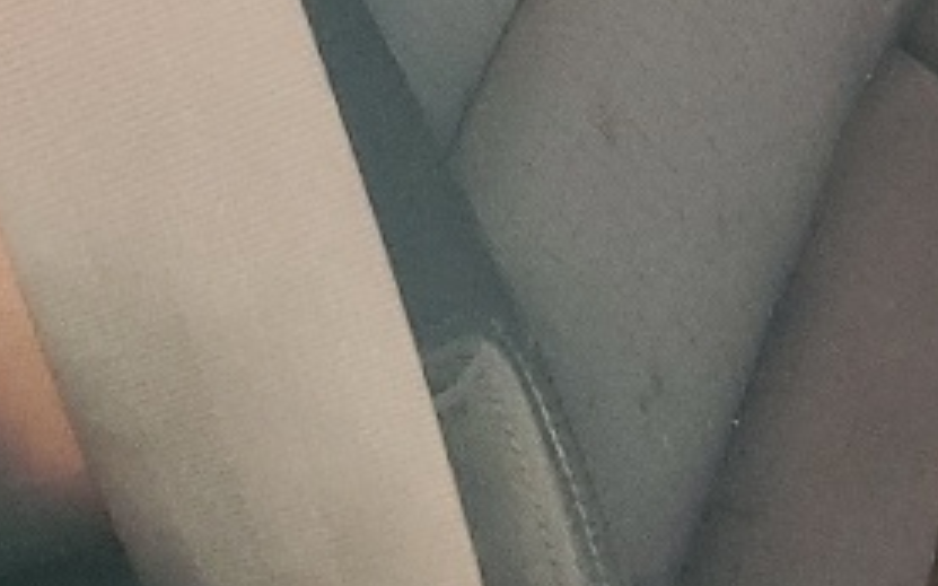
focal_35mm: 159
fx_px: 4064
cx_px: 1950
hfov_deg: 11.6
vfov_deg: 7.6
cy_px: -881
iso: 96
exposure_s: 1/60.2
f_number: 1.5
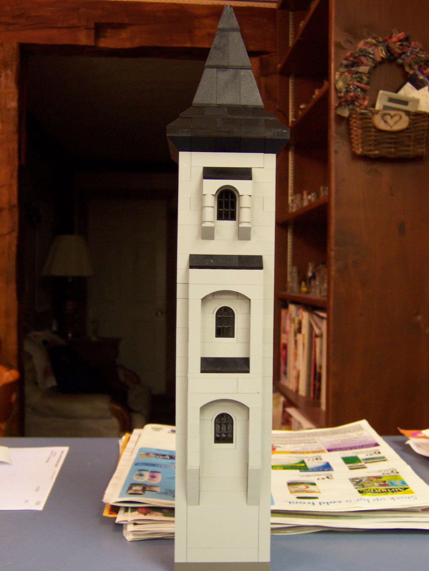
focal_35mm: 40
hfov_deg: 36.0
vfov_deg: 46.8
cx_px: 214
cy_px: 286
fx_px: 661
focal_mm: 6.7
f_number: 3.4
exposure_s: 1/8
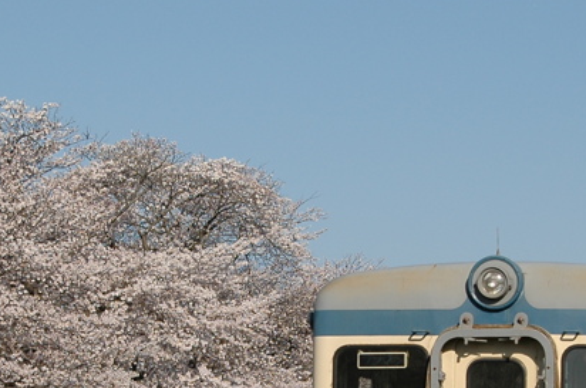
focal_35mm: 205
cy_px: 432
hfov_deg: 10.0
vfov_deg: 6.6
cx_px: 323
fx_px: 3334
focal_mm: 55
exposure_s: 1/800
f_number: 7.1
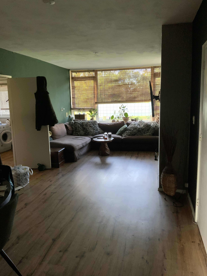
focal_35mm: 29
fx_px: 231
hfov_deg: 48.2
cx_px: 104
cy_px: 138
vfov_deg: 61.7
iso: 250
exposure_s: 1/60
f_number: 1.8
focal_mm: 3
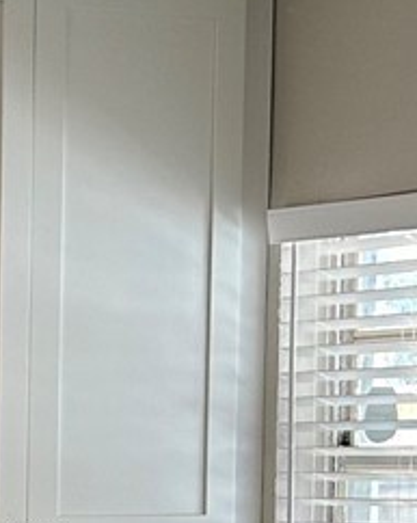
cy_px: 655
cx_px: -326
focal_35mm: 168
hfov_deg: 8.8
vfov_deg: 11.2
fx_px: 2597
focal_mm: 5.7
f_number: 1.5
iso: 80
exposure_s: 1/60
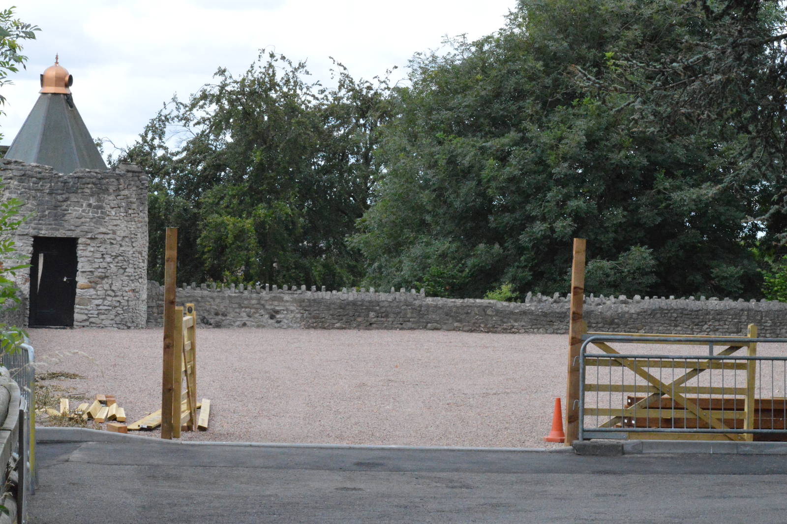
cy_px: 262
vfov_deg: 13.0
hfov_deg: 19.5
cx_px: 394
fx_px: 2293
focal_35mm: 105
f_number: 20
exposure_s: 1/1000
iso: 6400
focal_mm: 70
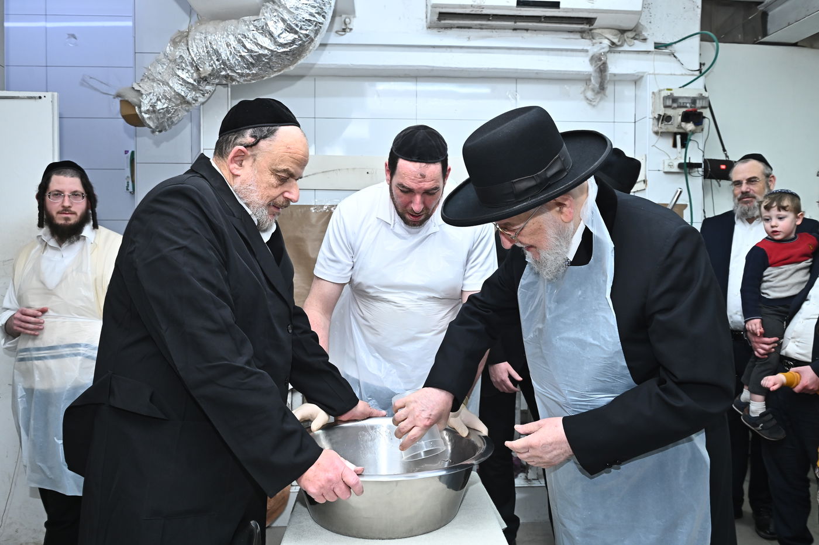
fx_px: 659
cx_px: 410
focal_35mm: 29
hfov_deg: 63.7
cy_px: 272
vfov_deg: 44.9
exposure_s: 1/200
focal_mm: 29
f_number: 7.1
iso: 1600
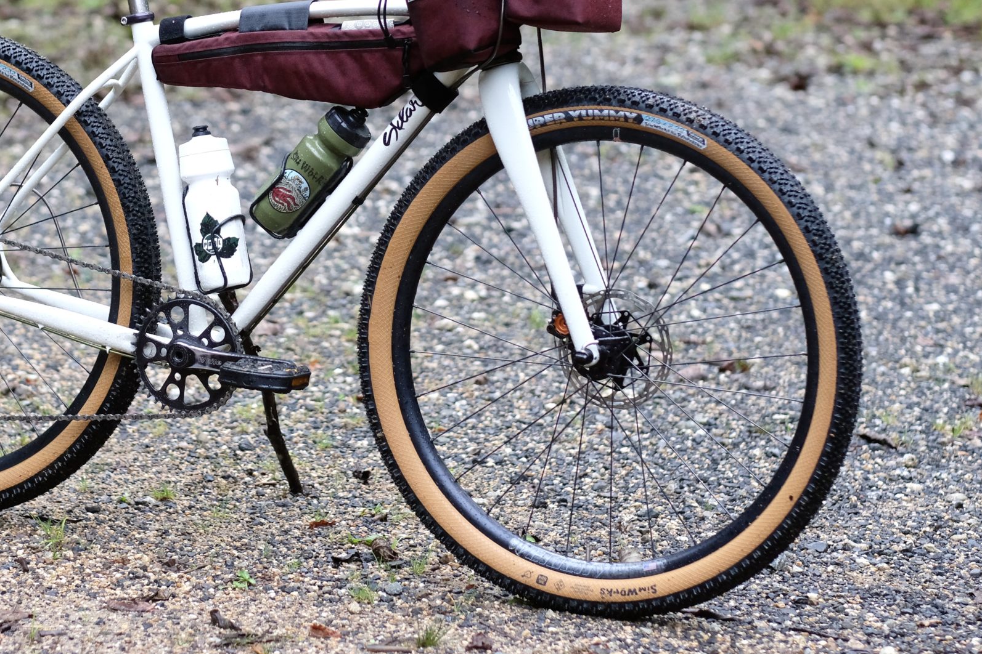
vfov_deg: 10.1
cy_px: 161
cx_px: 295
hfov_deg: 15.1
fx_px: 3682
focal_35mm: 135
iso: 1250
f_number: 2
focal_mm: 56
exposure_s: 1/500
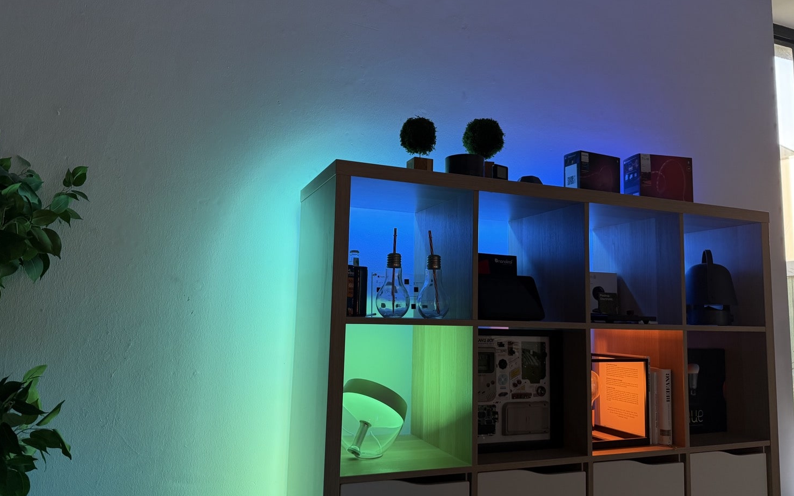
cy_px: 249
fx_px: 563
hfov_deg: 70.4
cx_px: 395
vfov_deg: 47.6
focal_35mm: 26
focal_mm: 6.76
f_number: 1.78
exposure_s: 1/83
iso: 200
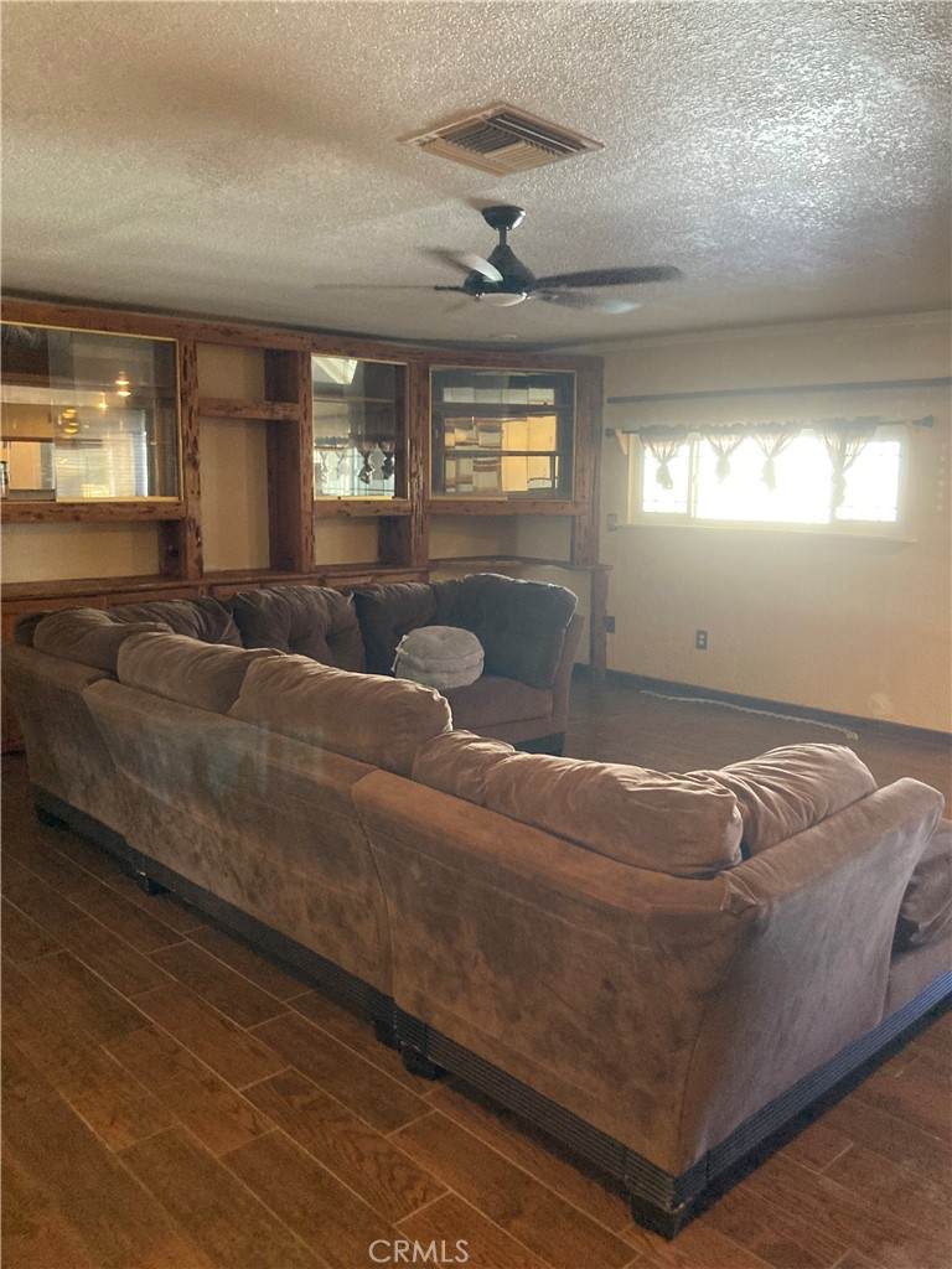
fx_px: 1027
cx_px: 476
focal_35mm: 28
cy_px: 634
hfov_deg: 49.7
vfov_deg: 63.4
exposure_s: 1/40
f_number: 1.8
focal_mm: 3.99
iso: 400
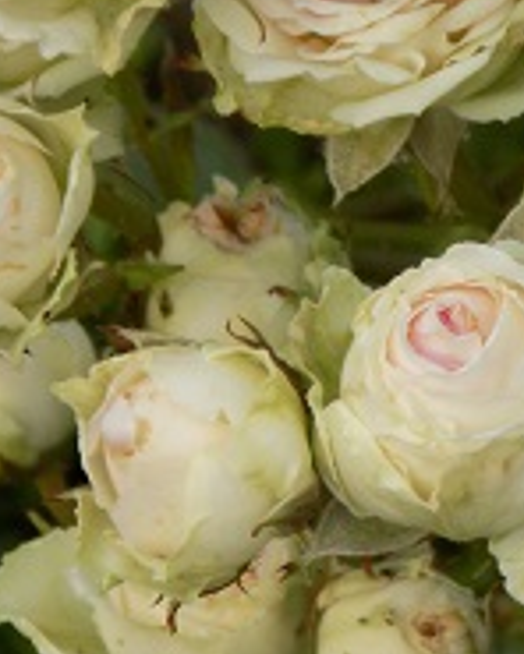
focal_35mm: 657
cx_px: 322
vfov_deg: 2.9
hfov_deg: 2.4
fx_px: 12736
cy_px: 21
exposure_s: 1/50
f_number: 5.7
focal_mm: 46
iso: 80
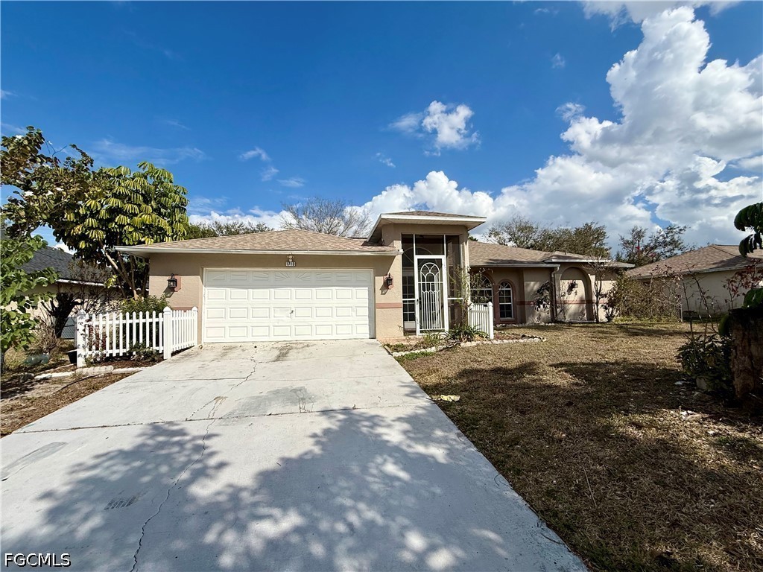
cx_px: 382
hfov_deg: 102.1
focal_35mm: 14
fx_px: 309
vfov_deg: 85.7
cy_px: 286
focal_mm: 2.22
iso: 50
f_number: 2.2
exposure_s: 1/6173
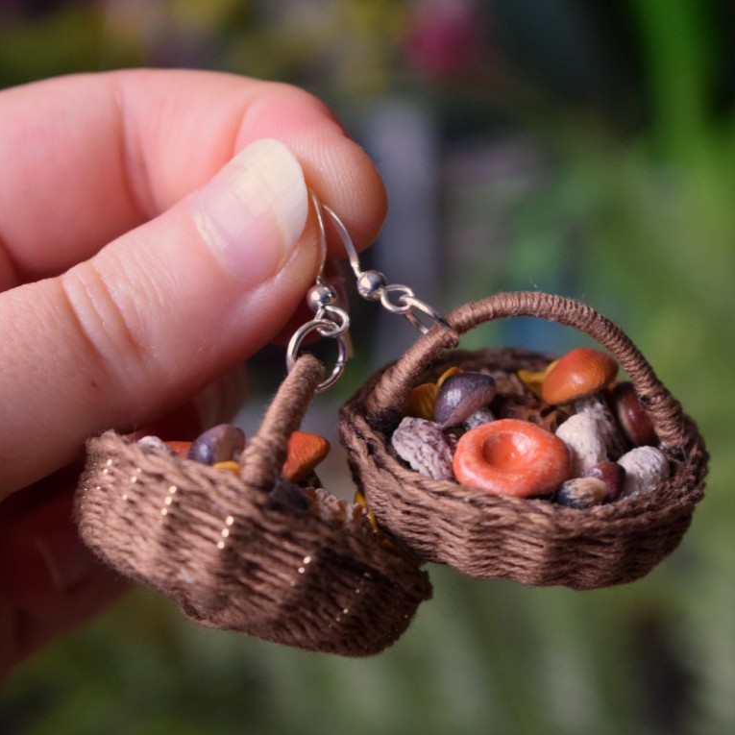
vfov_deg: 16.5
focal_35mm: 106
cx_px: 367
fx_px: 2538
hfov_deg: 16.5
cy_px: 429
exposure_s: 1/60
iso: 2200
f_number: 5.6
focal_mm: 55
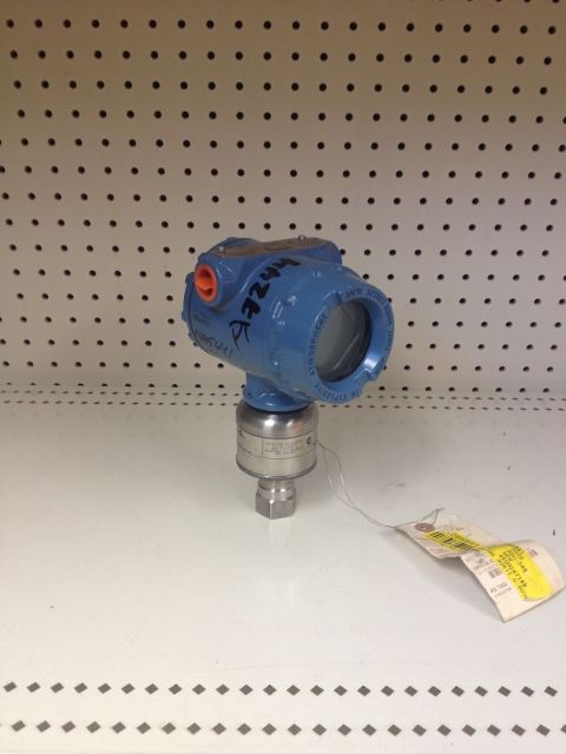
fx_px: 763
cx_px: 283
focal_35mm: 35
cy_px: 377
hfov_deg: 40.7
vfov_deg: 52.6
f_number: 2.4
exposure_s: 1/20
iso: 50
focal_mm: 4.28
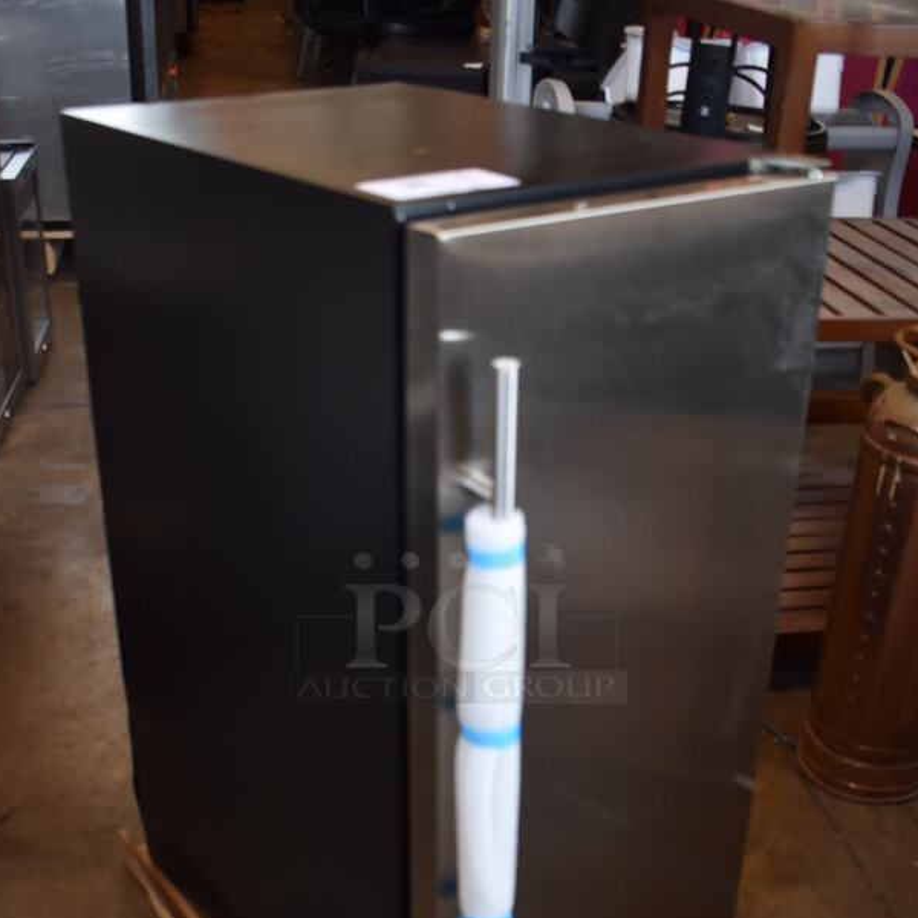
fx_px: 1340
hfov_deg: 37.8
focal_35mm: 45
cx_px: 457
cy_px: 623
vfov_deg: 37.4
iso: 800
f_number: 3.8
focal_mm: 23
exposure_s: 1/160
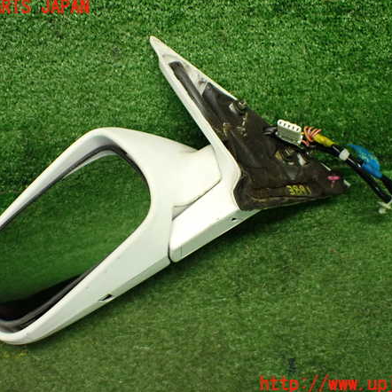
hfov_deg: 46.0
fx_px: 461
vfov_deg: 46.0
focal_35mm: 36
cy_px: 196
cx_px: 194
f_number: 2.3
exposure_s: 1/125
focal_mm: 5.4
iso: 500
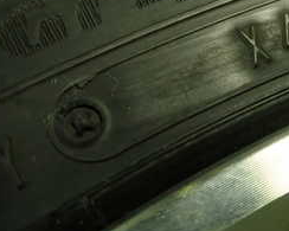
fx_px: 513
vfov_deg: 24.9
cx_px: 306
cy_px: 40
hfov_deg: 28.9
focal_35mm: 60
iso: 250
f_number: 2
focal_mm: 4.5
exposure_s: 1/30
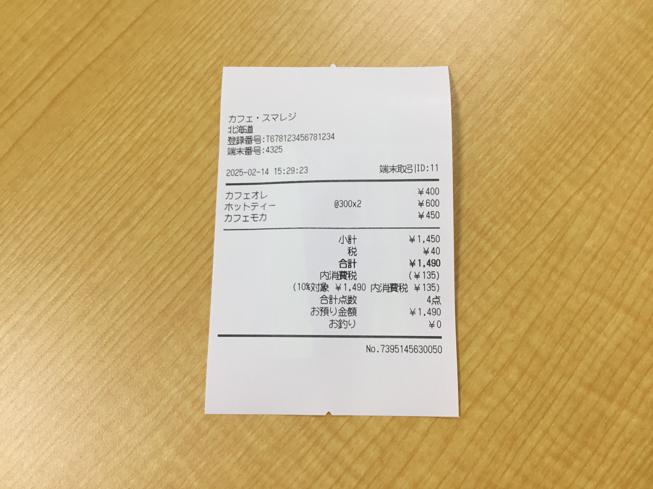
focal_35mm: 31
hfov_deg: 58.4
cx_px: 326
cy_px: 244
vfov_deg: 45.4
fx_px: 585
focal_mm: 3.3
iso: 25
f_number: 2.4
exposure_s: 1/60
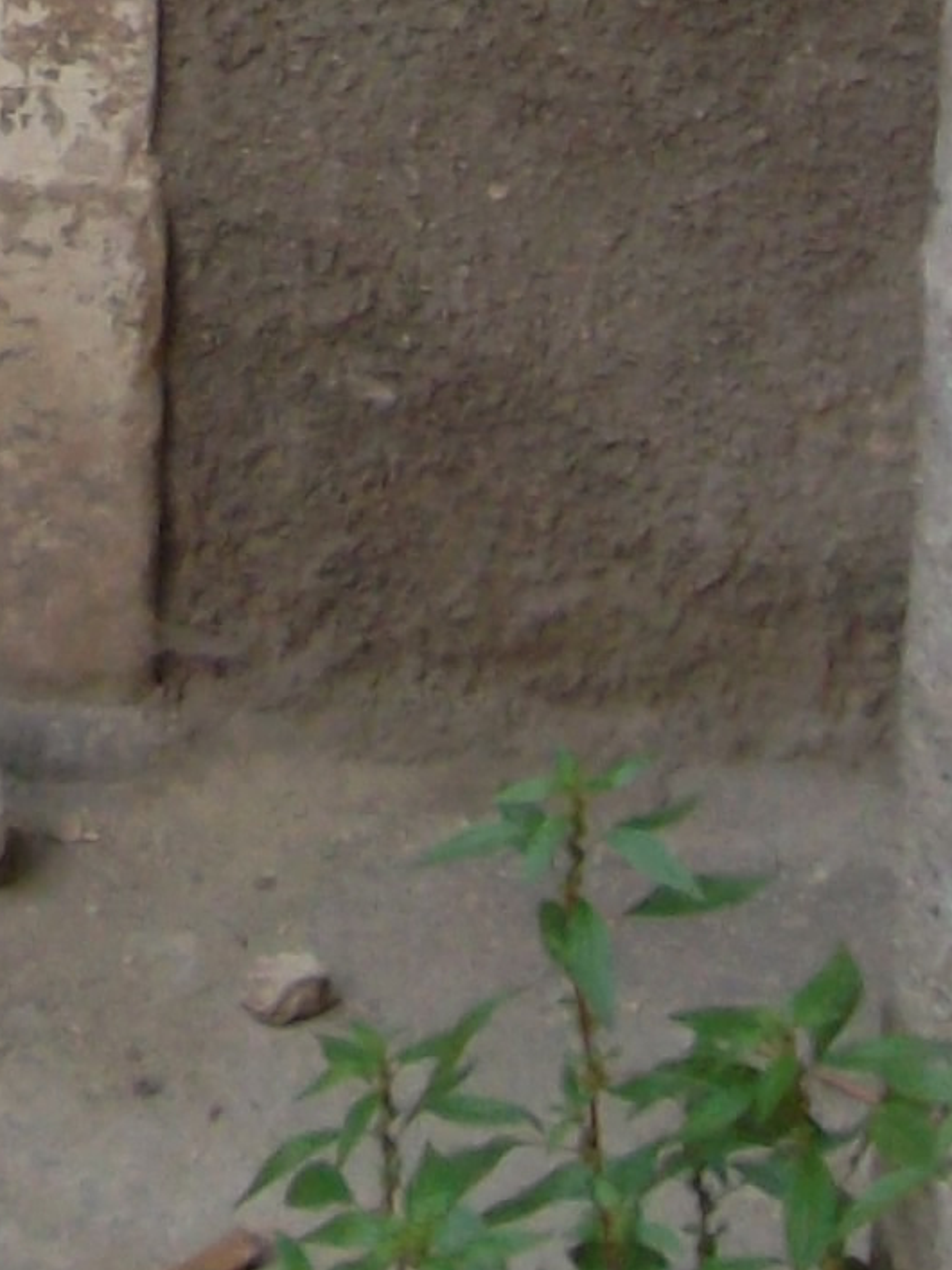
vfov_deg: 10.7
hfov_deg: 8.7
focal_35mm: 165
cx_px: -708
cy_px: -1473
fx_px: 6052
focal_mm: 4.9
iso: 80
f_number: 3.5
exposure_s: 1/90
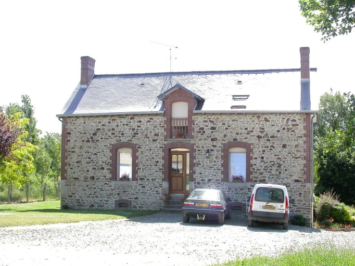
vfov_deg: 29.1
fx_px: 513
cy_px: 133
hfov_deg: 38.2
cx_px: 178
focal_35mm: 50
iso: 100
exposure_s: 1/211
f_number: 4.6
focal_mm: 10.4
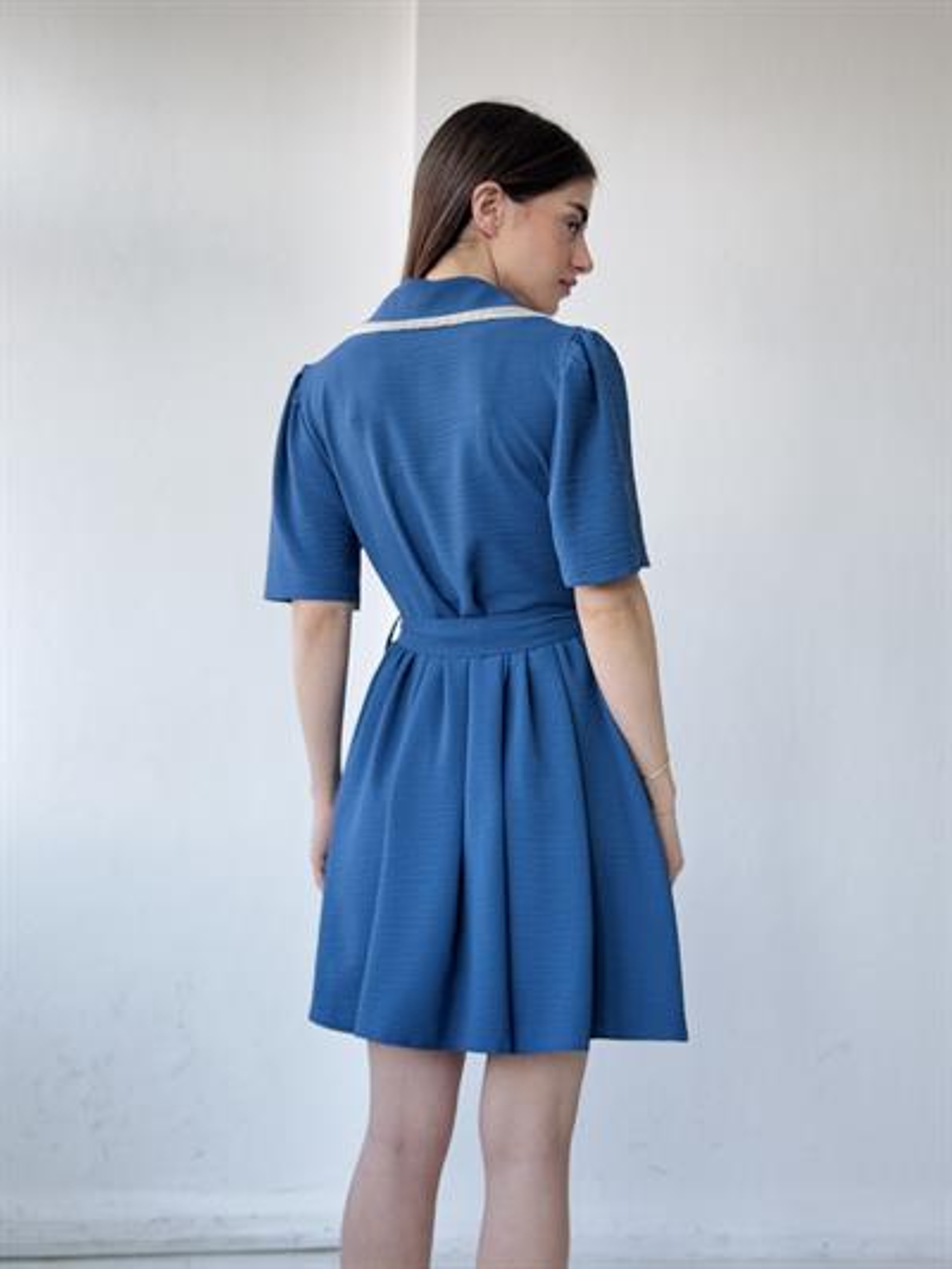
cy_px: 634
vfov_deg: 39.6
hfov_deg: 30.3
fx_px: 1759
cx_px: 476
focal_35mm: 48
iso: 64
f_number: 1.78
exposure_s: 1/162
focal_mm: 6.76
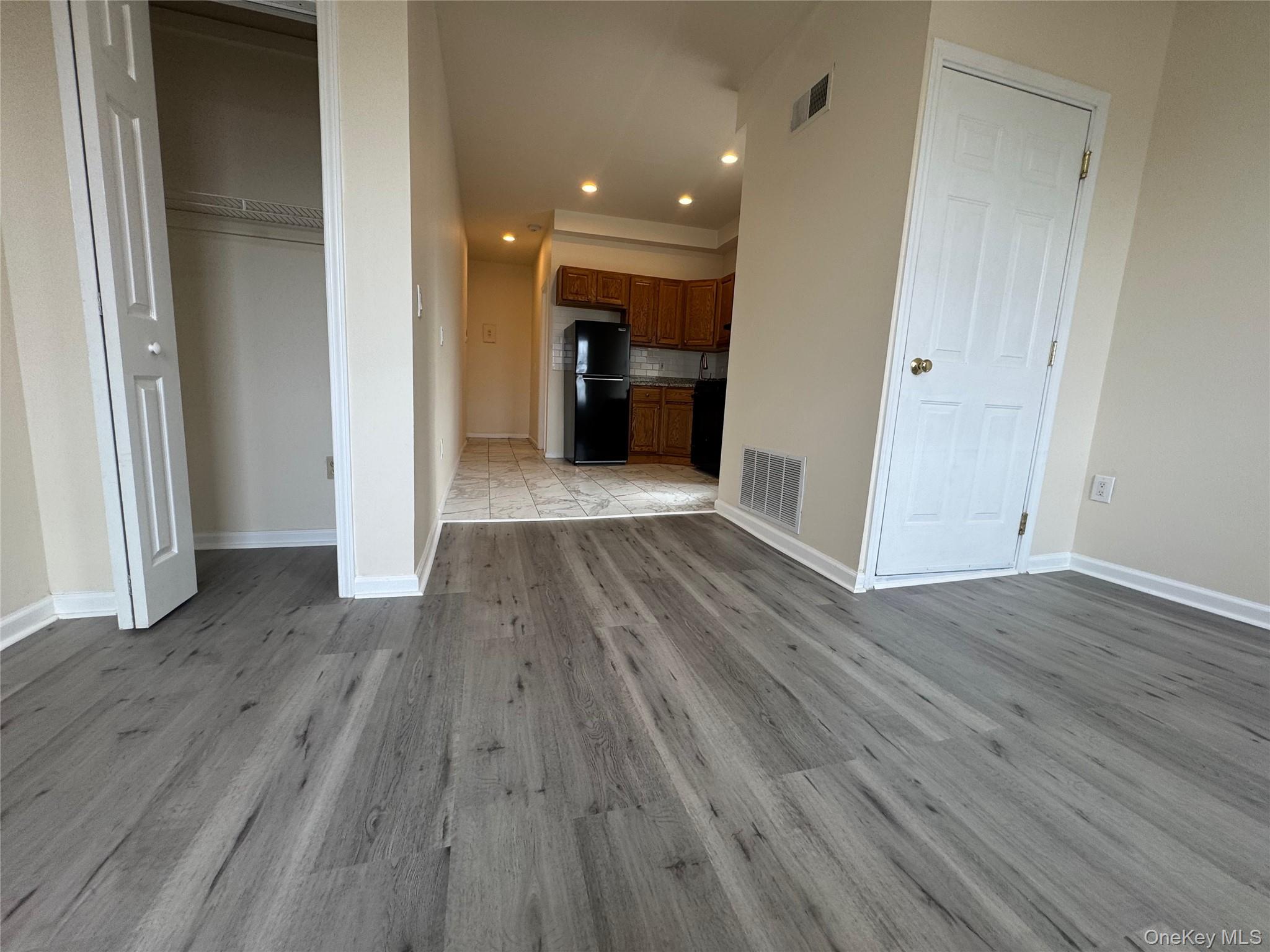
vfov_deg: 85.7
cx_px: 635
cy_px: 476
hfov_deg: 102.1
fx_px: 514
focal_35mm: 14
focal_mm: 2.22
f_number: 2.2
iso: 80
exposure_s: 1/120
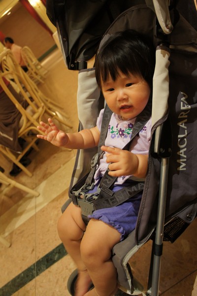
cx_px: 98
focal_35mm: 27
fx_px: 222
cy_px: 148
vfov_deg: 67.4
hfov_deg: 47.9
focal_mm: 18
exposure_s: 1/30
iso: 800
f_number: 3.5
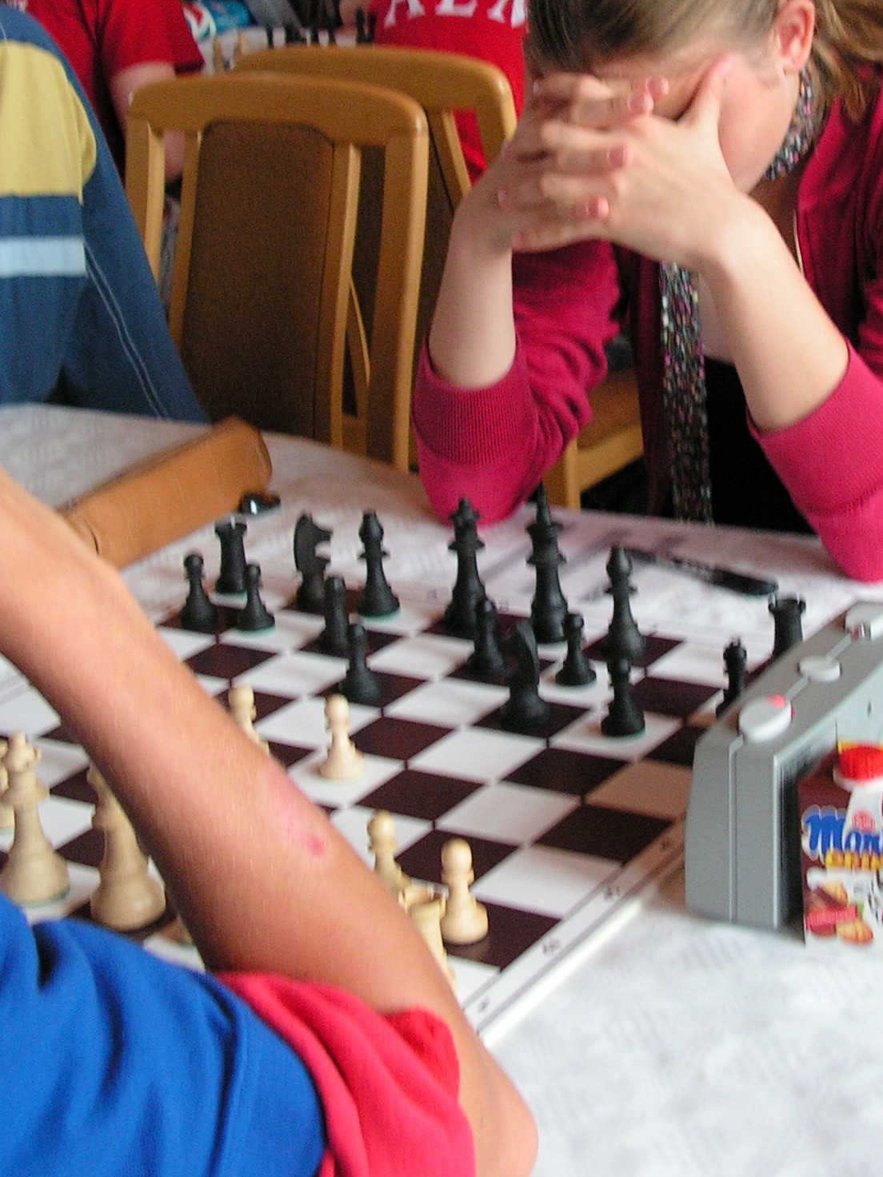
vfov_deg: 30.0
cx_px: 582
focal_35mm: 64
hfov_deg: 22.8
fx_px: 2177
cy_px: 375
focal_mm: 7.8
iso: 160
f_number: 3.2
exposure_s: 1/40
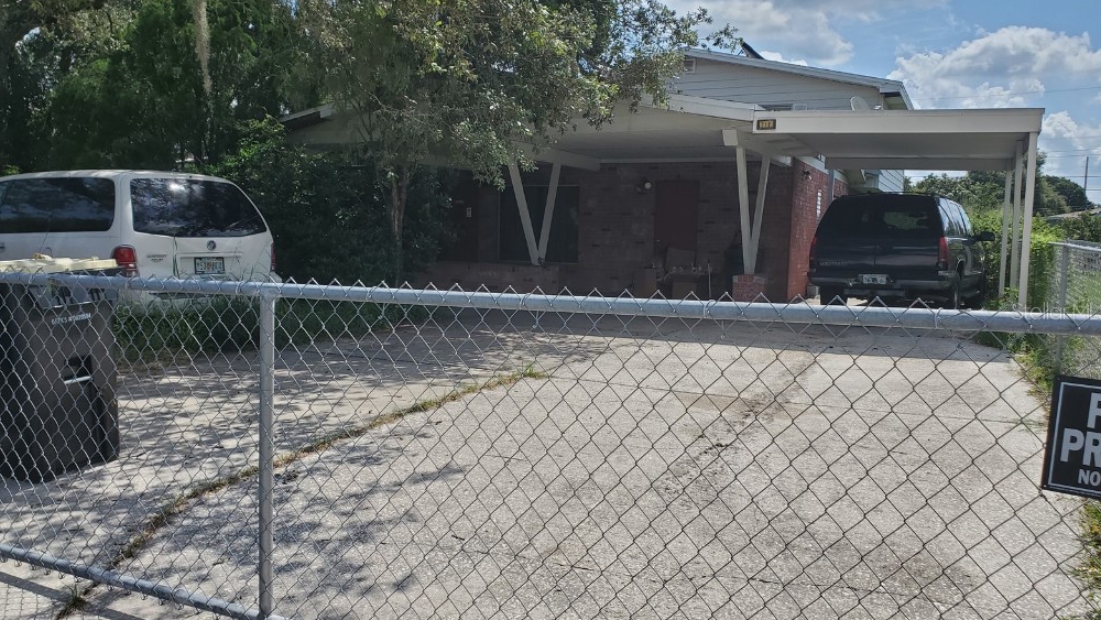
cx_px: 552
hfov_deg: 66.1
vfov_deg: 40.2
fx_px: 847
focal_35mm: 29
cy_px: 311
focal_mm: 4.3
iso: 50
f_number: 2.4
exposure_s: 1/1644
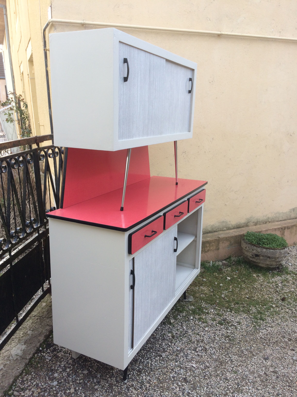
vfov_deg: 61.7
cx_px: 148
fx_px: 332
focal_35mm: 29
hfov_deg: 48.2
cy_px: 198
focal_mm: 4.15
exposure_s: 1/260
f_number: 2.2
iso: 32
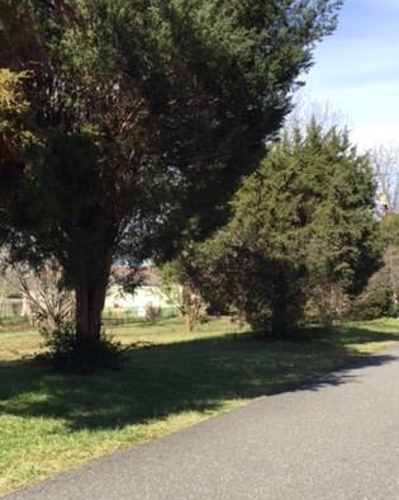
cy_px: 301
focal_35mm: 46
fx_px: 679
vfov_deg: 40.2
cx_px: 122
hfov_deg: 32.4
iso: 32
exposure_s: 1/898
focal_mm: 4.15
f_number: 2.2
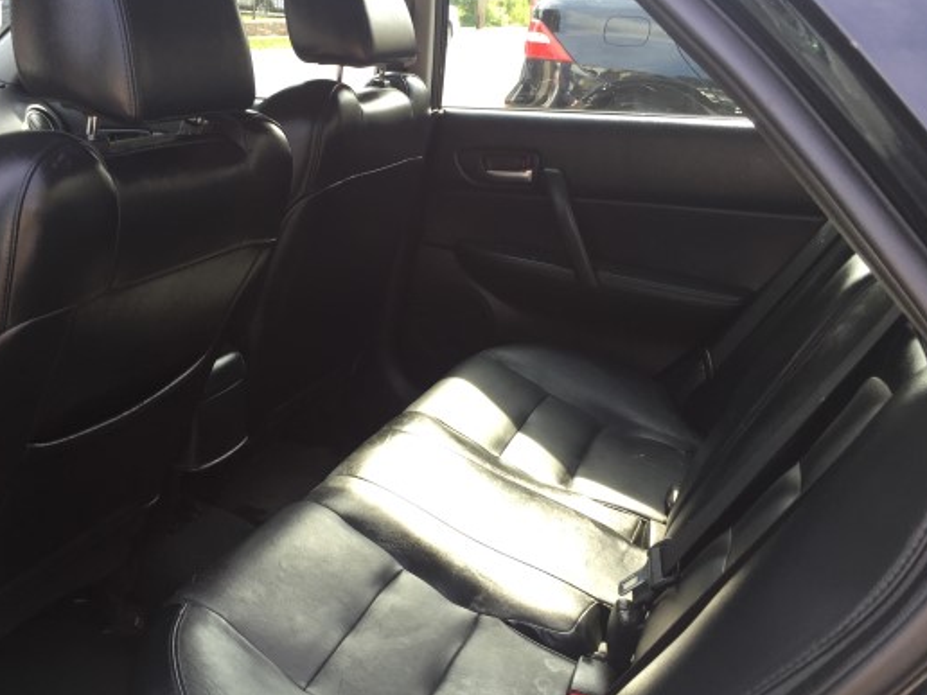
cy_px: 379
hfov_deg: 51.1
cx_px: 379
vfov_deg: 39.6
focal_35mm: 36
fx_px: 964
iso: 40
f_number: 2.2
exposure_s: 1/120
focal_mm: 4.15
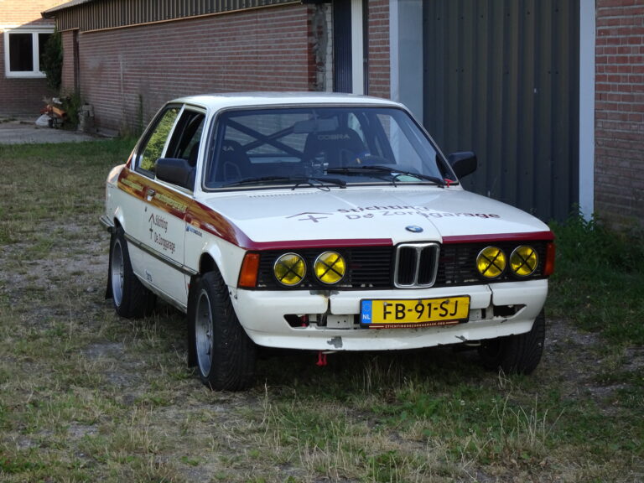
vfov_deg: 16.8
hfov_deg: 22.3
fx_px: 1637
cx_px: 322
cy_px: 242
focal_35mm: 88
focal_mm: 14.99
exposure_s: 1/100
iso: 100
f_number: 5
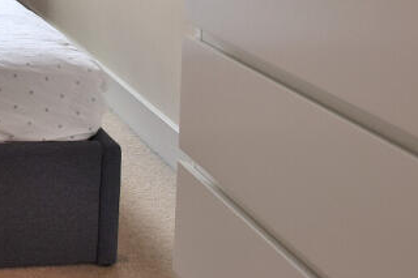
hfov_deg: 30.8
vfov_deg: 22.8
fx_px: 557
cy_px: -140
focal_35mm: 48
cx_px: -142
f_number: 4.5
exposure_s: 1/25
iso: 100
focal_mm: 10
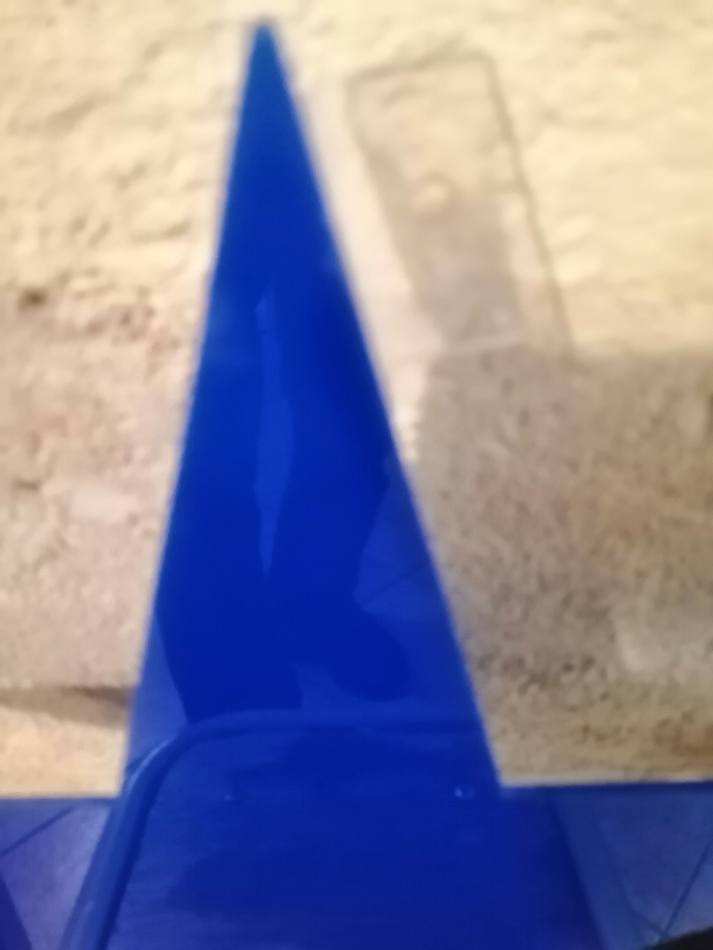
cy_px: 475
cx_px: 356
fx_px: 714
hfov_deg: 53.1
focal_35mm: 26
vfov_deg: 67.3
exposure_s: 1/20
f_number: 1.8
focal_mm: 3.64
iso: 500
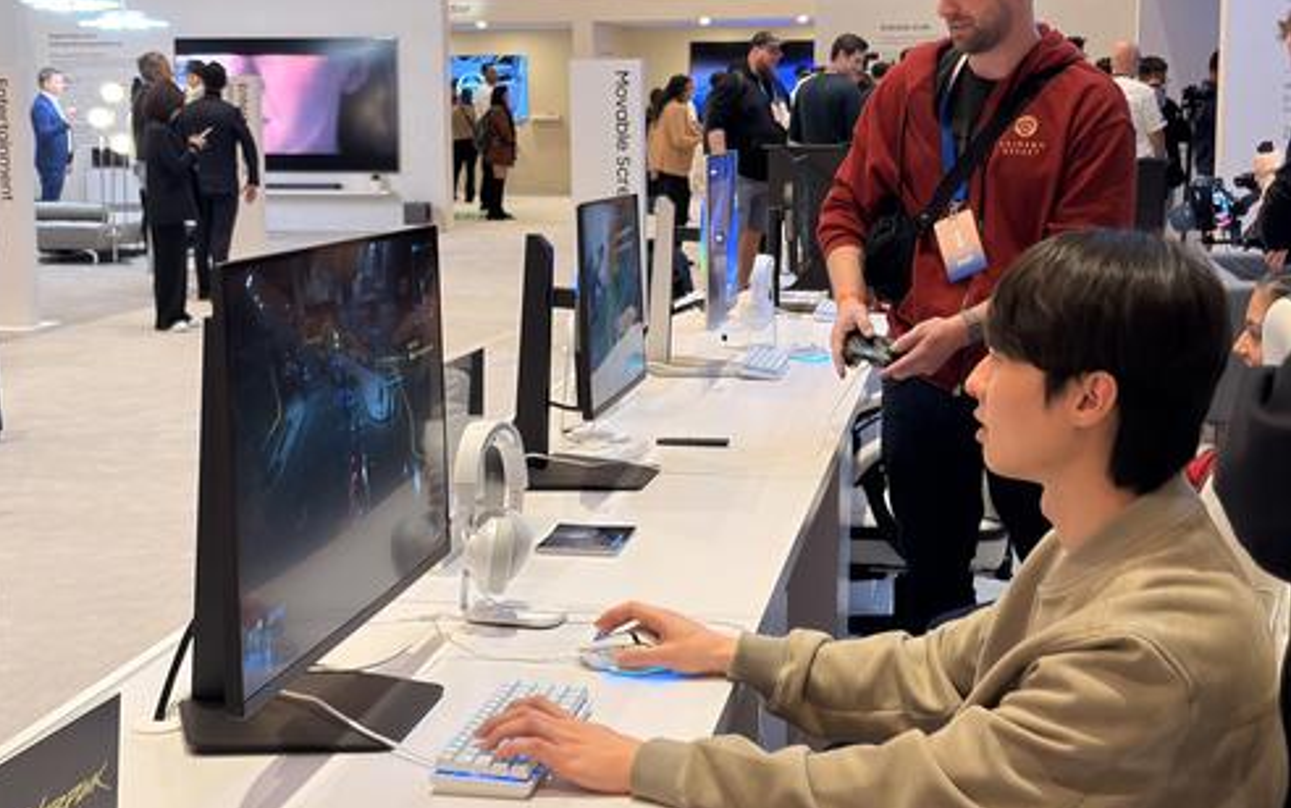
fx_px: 1971
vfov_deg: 23.2
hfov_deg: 36.3
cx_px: 648
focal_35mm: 56
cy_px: 397
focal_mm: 5.96
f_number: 1.6
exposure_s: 1/41
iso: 80
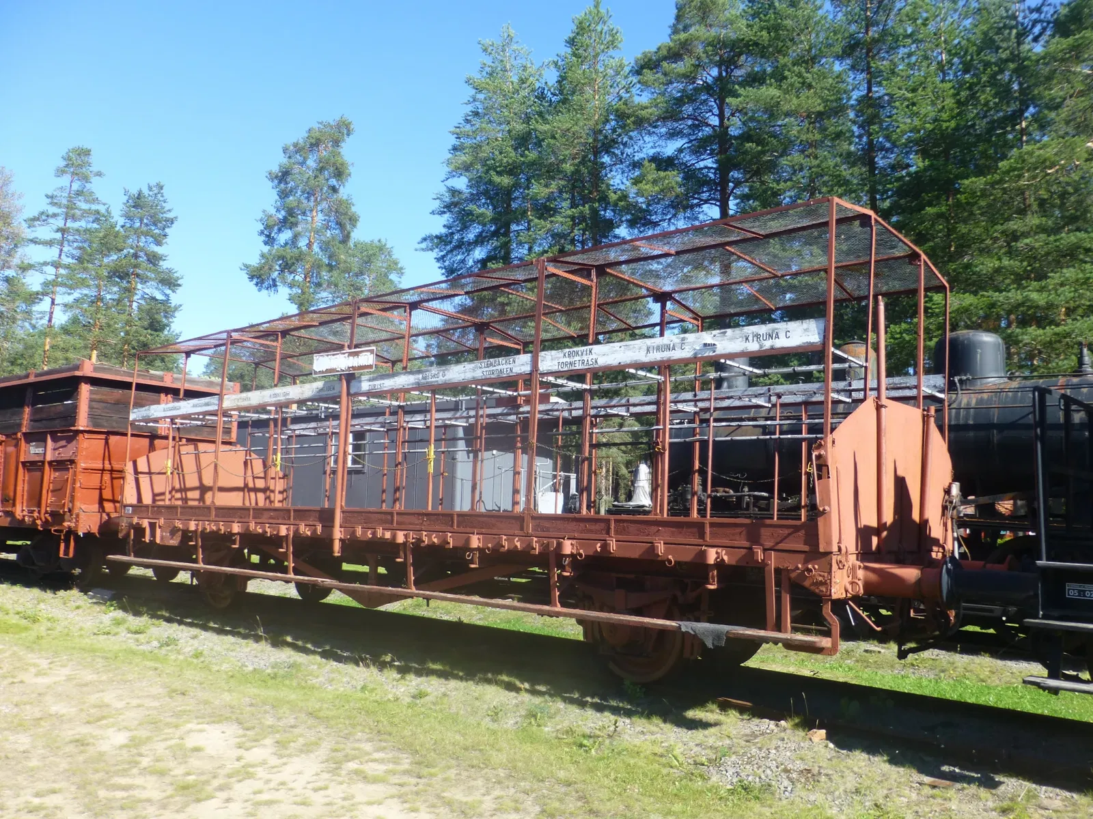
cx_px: 546
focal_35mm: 27
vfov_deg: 51.4
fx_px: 853
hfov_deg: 65.3
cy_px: 410
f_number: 4
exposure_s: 1/400
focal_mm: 4.8
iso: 100
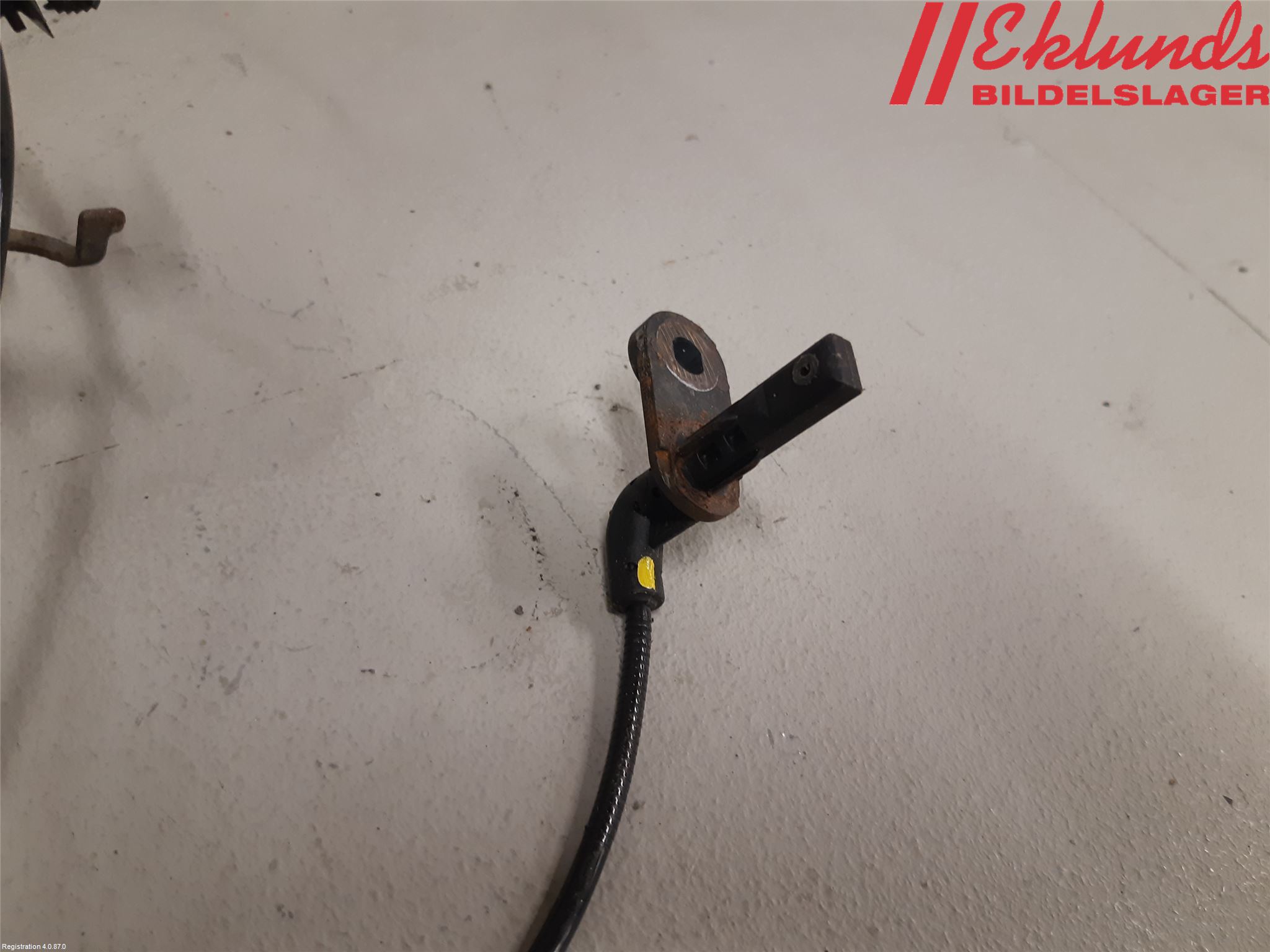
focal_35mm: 26
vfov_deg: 53.1
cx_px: 635
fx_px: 954
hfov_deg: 67.3
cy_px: 476
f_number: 1.7
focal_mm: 3.93
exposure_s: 1/50
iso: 100
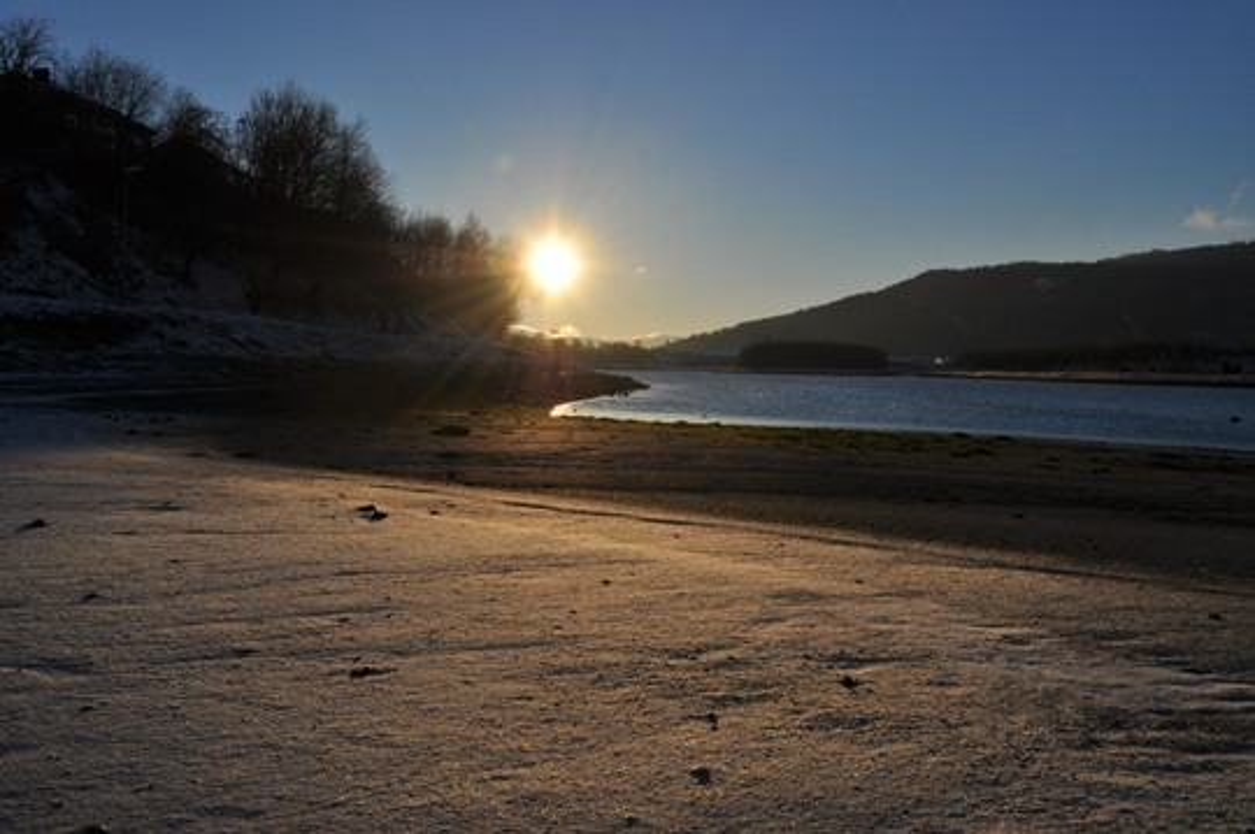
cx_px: 628
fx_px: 1149
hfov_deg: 57.3
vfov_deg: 39.9
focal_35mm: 33
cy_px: 417
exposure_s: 1/2500
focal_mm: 22
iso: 200
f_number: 9
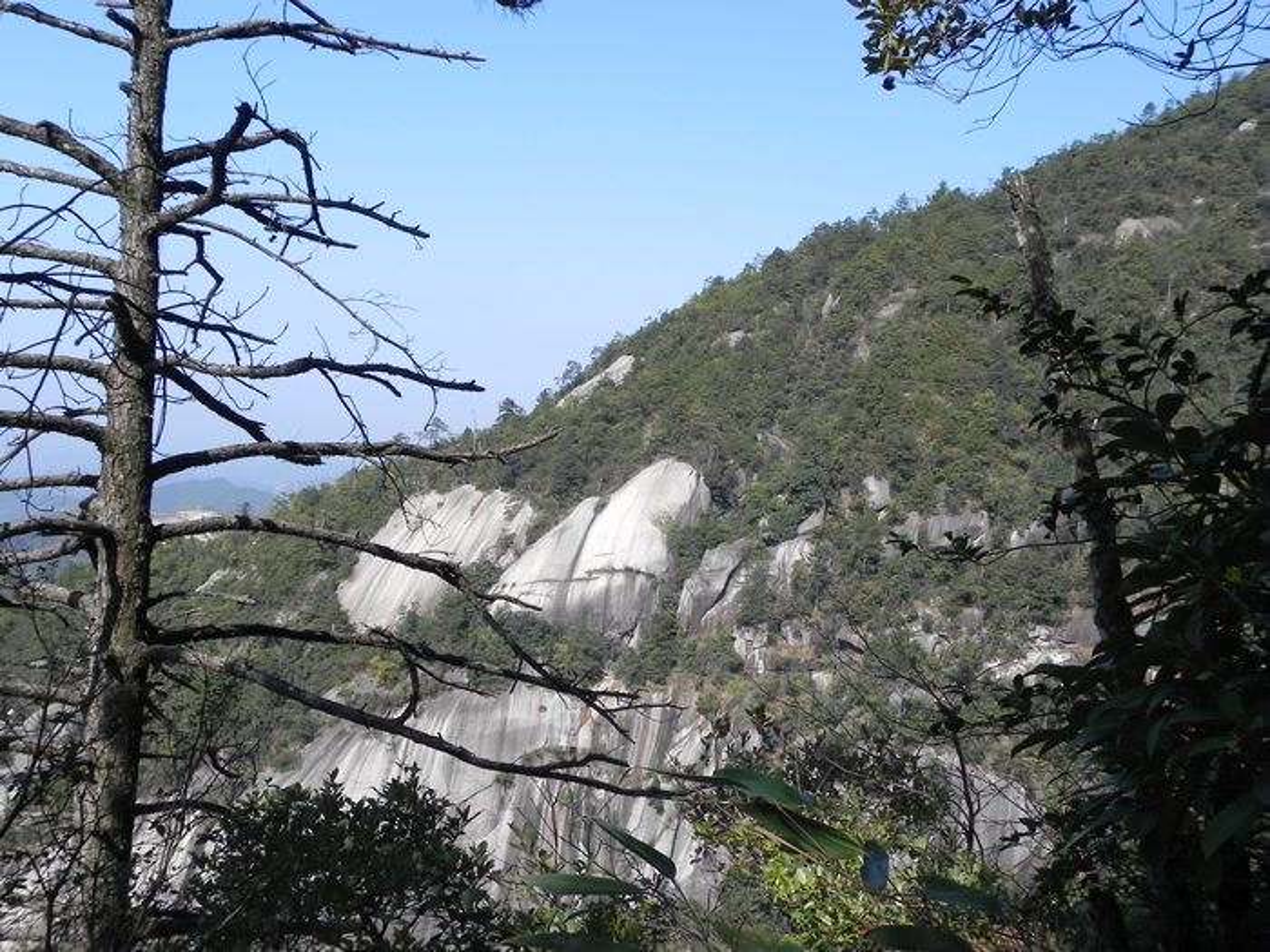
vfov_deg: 38.7
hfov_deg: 50.1
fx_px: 1357
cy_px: 476
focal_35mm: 37
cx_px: 635
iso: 160
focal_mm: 6.6
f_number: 6.3
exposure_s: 1/386
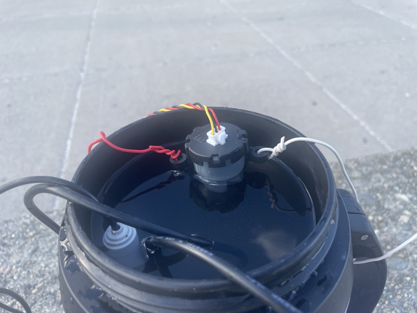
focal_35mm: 26
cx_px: 208
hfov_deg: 67.3
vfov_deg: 53.1
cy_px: 156
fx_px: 313
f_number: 1.6
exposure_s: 1/388
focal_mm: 4.2
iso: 32
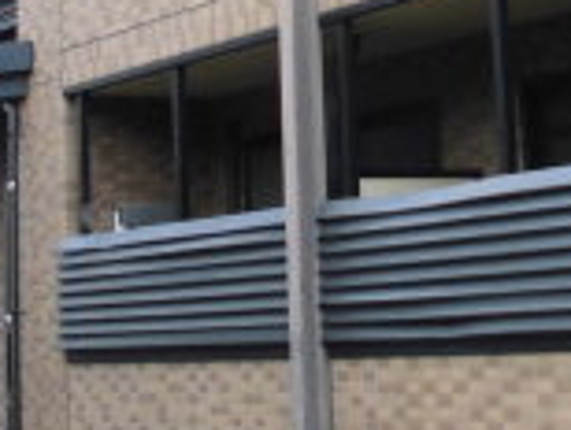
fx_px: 1784
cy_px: -82
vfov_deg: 13.4
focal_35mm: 108
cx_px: 567
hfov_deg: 17.8
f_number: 3.5
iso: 100
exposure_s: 1/60
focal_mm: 4.6
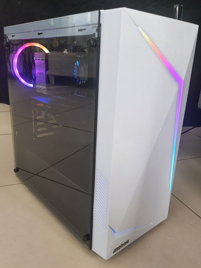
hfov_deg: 53.1
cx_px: 100
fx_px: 201
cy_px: 134
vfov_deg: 67.3
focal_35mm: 26
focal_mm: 4.32
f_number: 1.7
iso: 200
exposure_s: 1/50
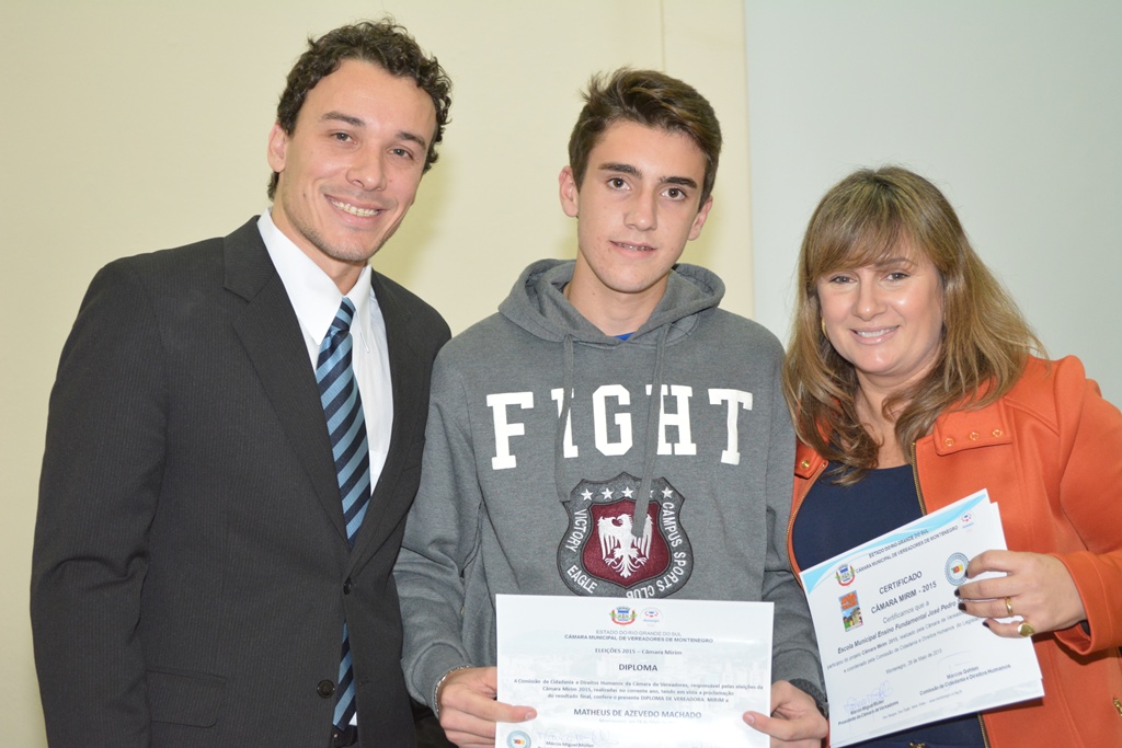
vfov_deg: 22.6
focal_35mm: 60
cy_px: 374
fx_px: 1870
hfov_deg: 33.4
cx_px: 561
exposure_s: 1/60
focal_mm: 40
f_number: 5.3
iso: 2000
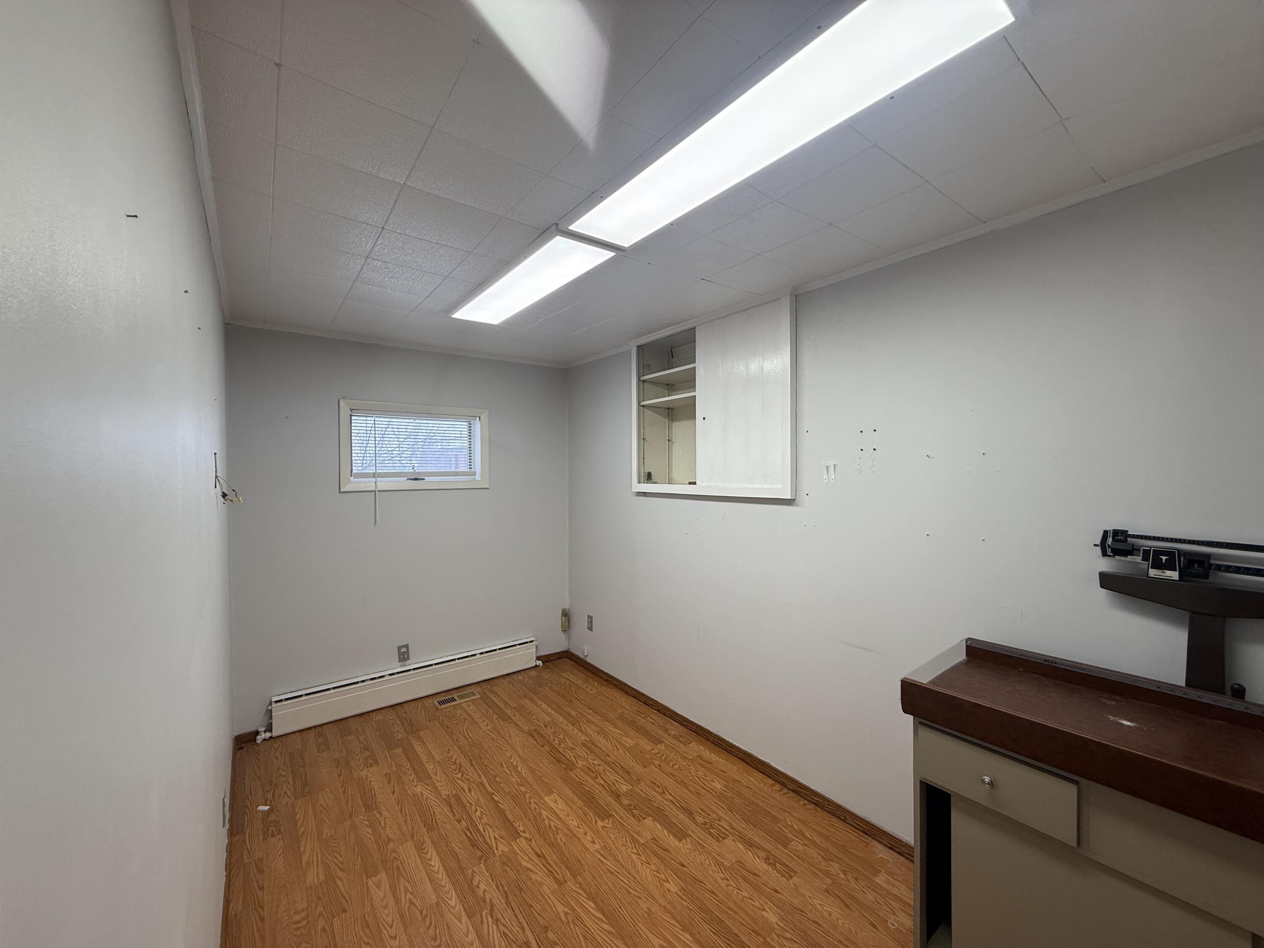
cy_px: 474
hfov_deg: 102.1
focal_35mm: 14
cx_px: 632
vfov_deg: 85.7
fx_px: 511
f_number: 2.2
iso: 80
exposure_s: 1/120
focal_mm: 2.22
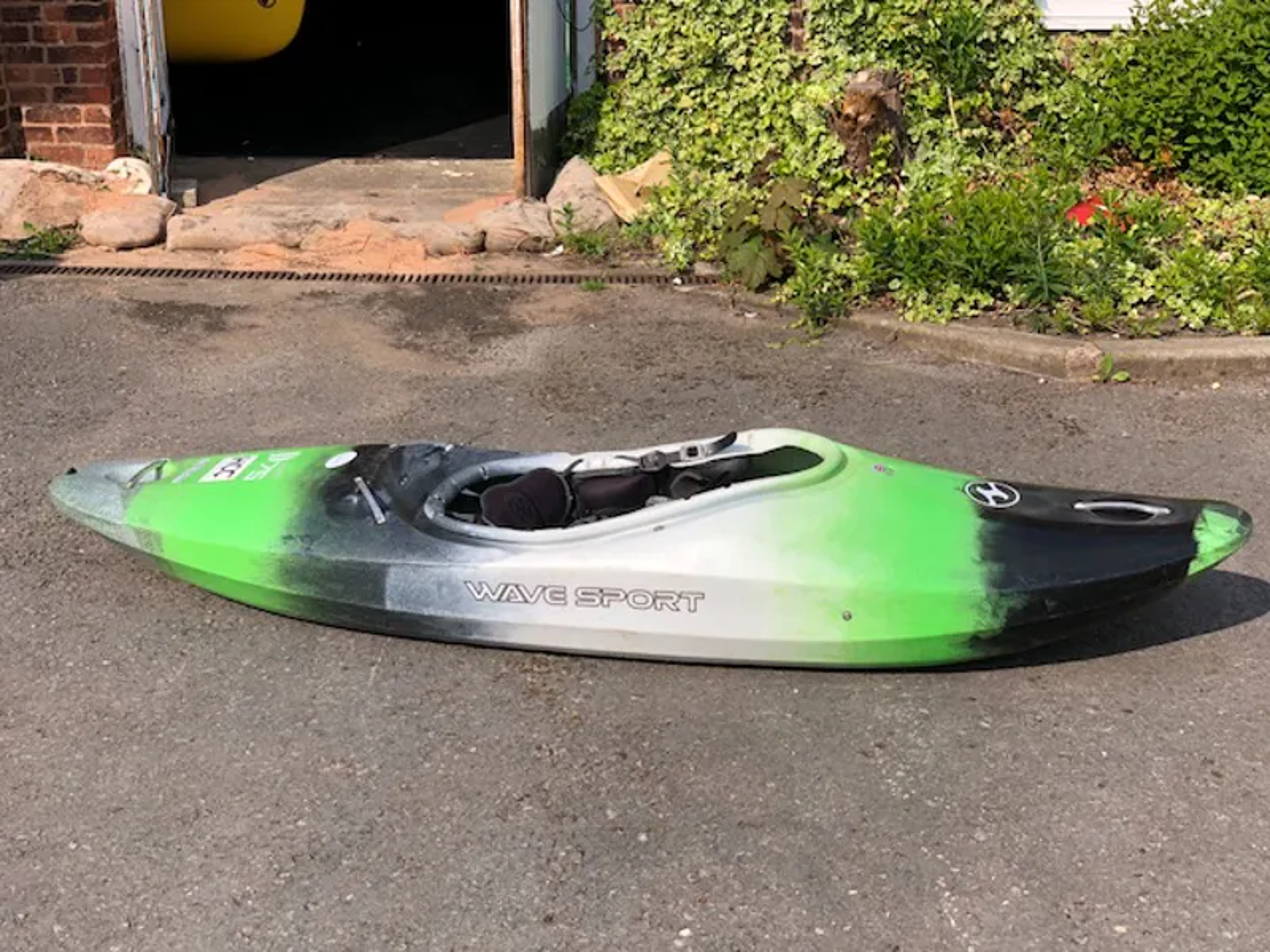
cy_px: 476
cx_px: 635
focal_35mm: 52
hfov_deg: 36.8
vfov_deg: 28.0
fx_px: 1908
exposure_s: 1/1171
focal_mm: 6
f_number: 2.4
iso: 16
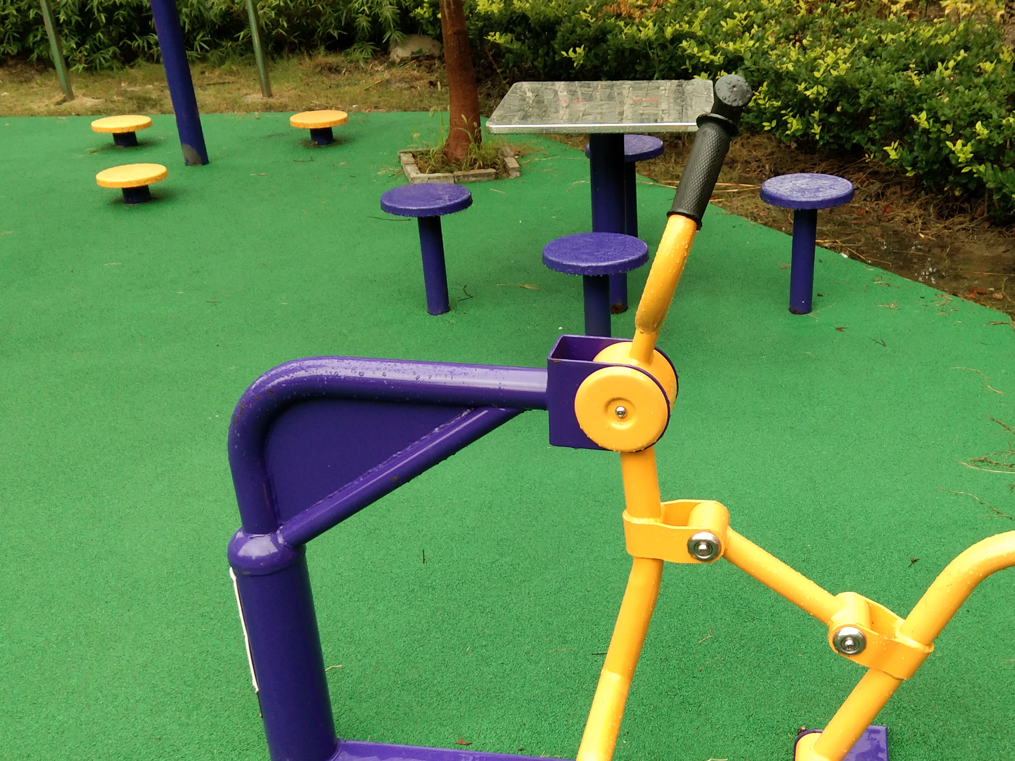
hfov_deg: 41.7
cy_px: 479
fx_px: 1319
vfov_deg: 32.0
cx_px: 642
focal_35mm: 45
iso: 160
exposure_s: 1/33.3
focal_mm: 3.69
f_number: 2.2
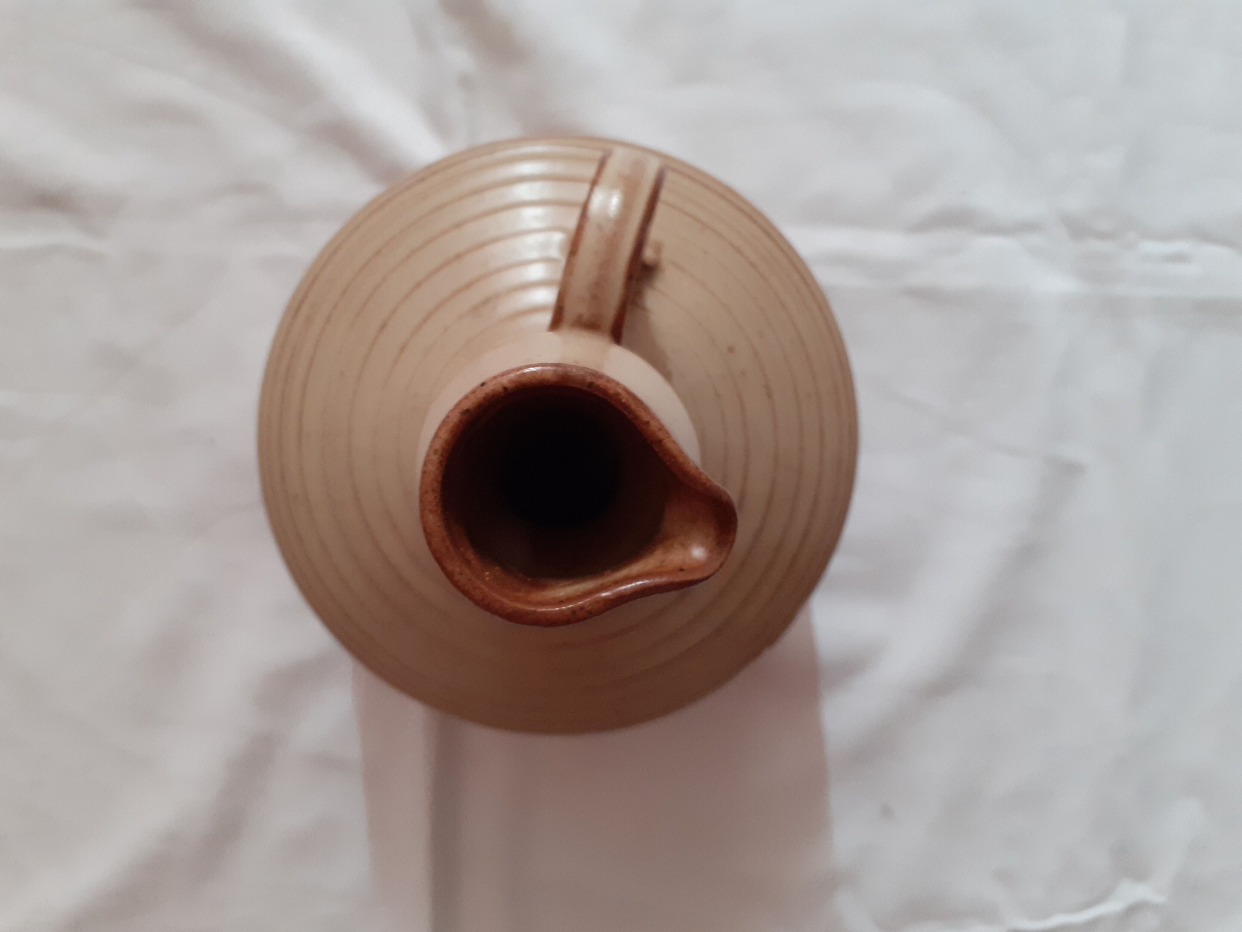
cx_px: 621
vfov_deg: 51.4
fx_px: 969
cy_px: 466
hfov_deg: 65.3
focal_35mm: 27
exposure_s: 1/50
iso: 250
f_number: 1.9
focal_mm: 3.6
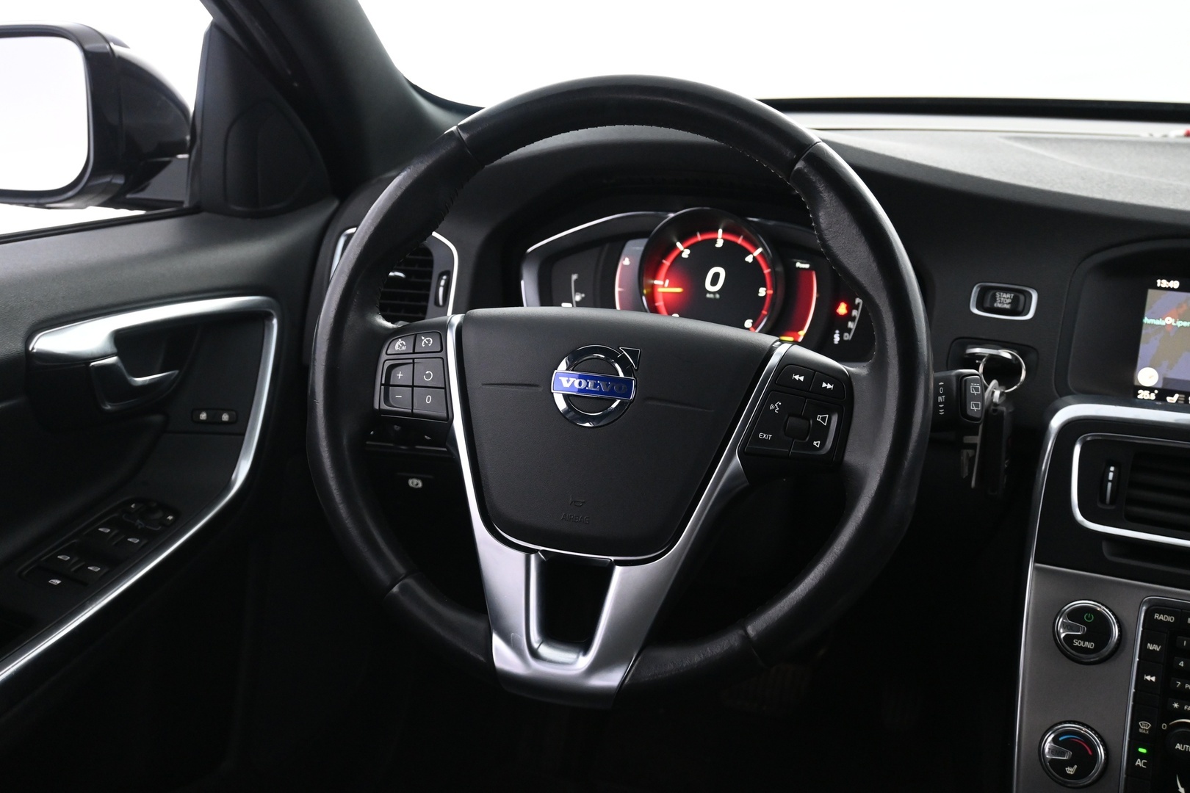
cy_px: 396
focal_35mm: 37
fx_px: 1215
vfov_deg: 36.2
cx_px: 595
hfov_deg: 52.2
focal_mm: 24.5
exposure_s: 1/40
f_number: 4.2
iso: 2500
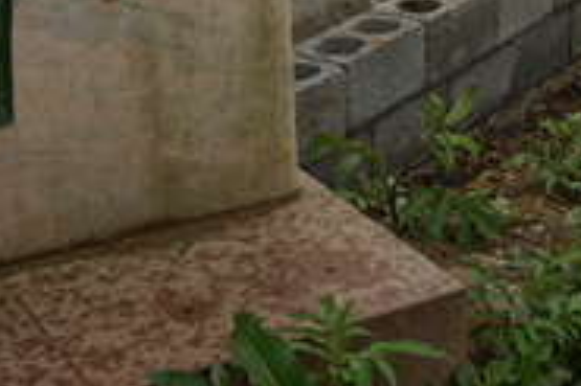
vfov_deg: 11.8
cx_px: 421
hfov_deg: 19.5
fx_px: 1677
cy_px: -381
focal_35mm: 104
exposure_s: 1/100
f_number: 7.1
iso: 100
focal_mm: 16
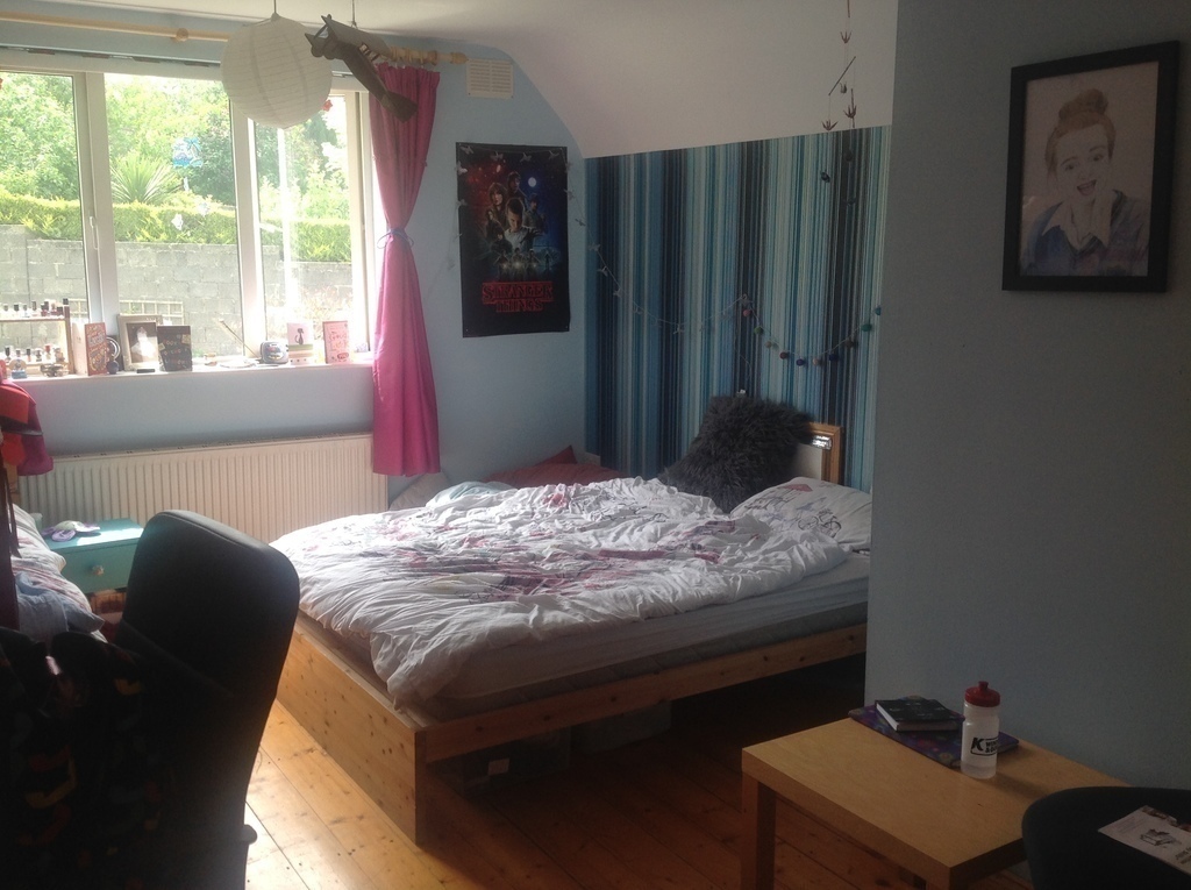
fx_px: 1203
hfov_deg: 52.7
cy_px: 445
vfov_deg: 40.6
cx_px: 596
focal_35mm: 35
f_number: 2.4
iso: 64
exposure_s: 1/120
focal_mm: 4.28
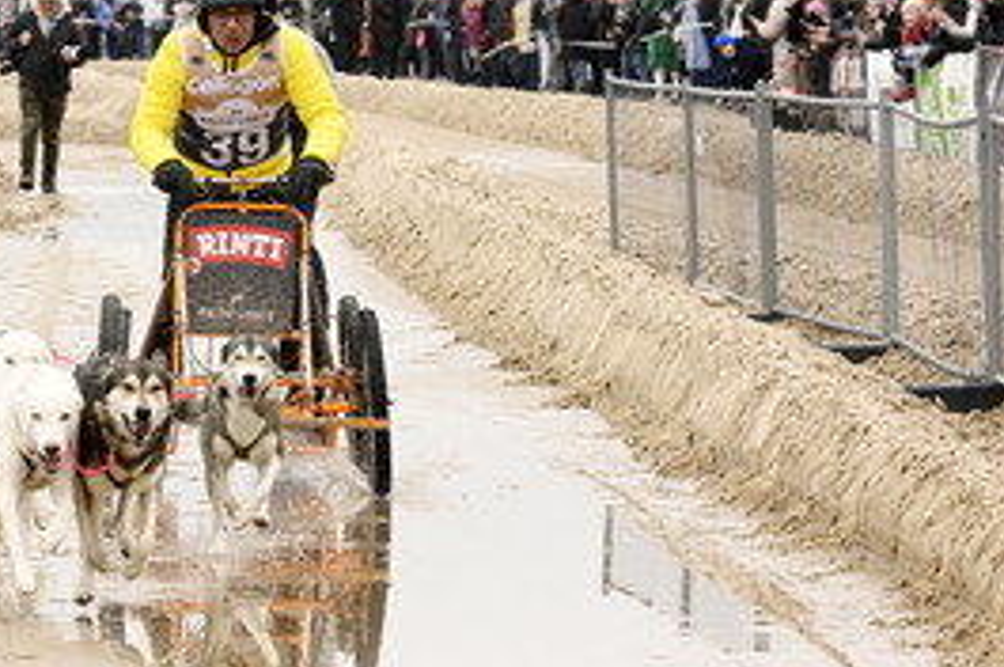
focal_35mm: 340
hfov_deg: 6.1
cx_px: 347
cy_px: 330
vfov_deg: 4.0
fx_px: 9470
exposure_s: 1/800
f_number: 14
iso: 4000
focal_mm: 200
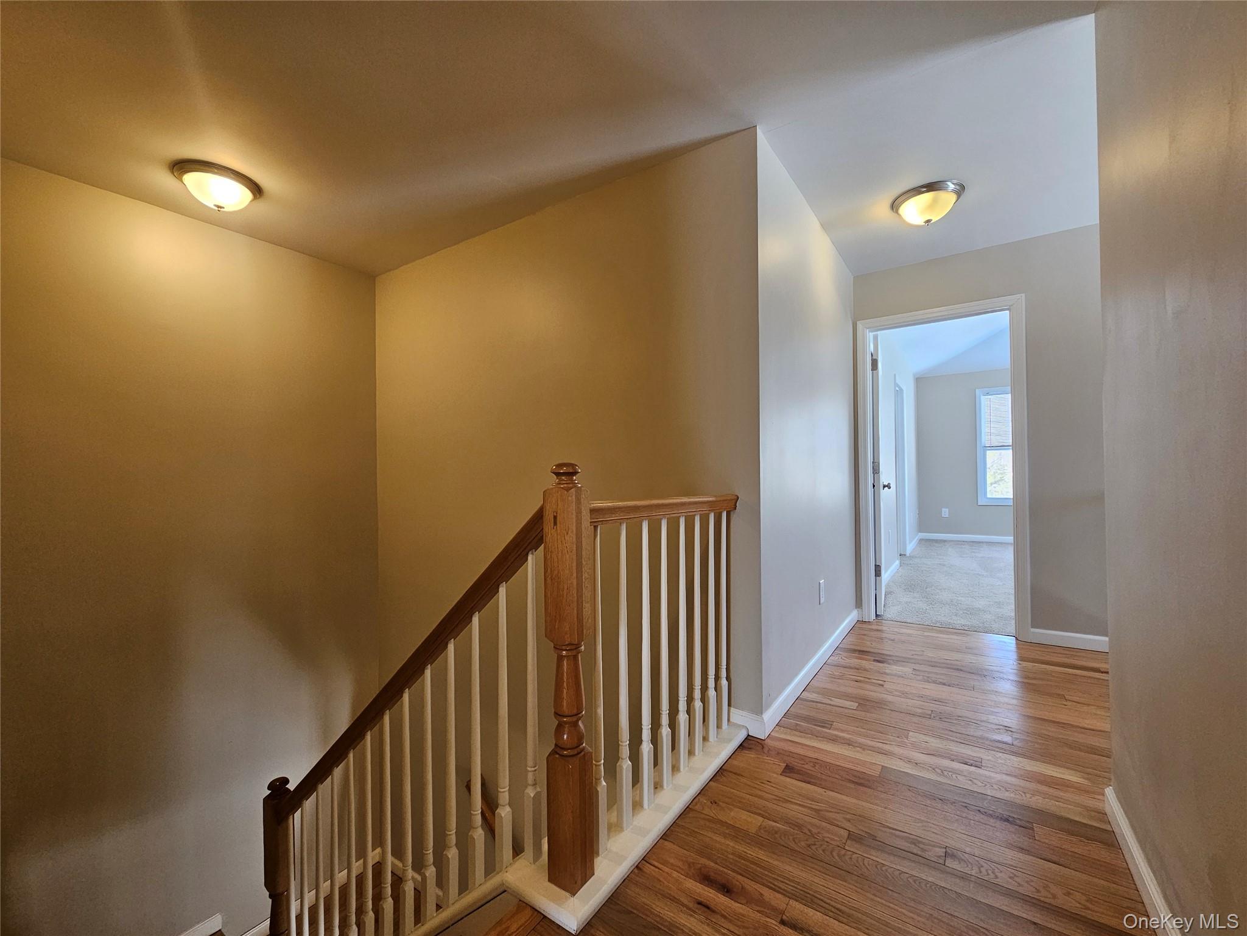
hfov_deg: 106.2
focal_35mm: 13
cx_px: 624
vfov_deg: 89.9
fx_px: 468
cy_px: 468
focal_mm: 2.2
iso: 160
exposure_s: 1/77.4
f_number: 2.2
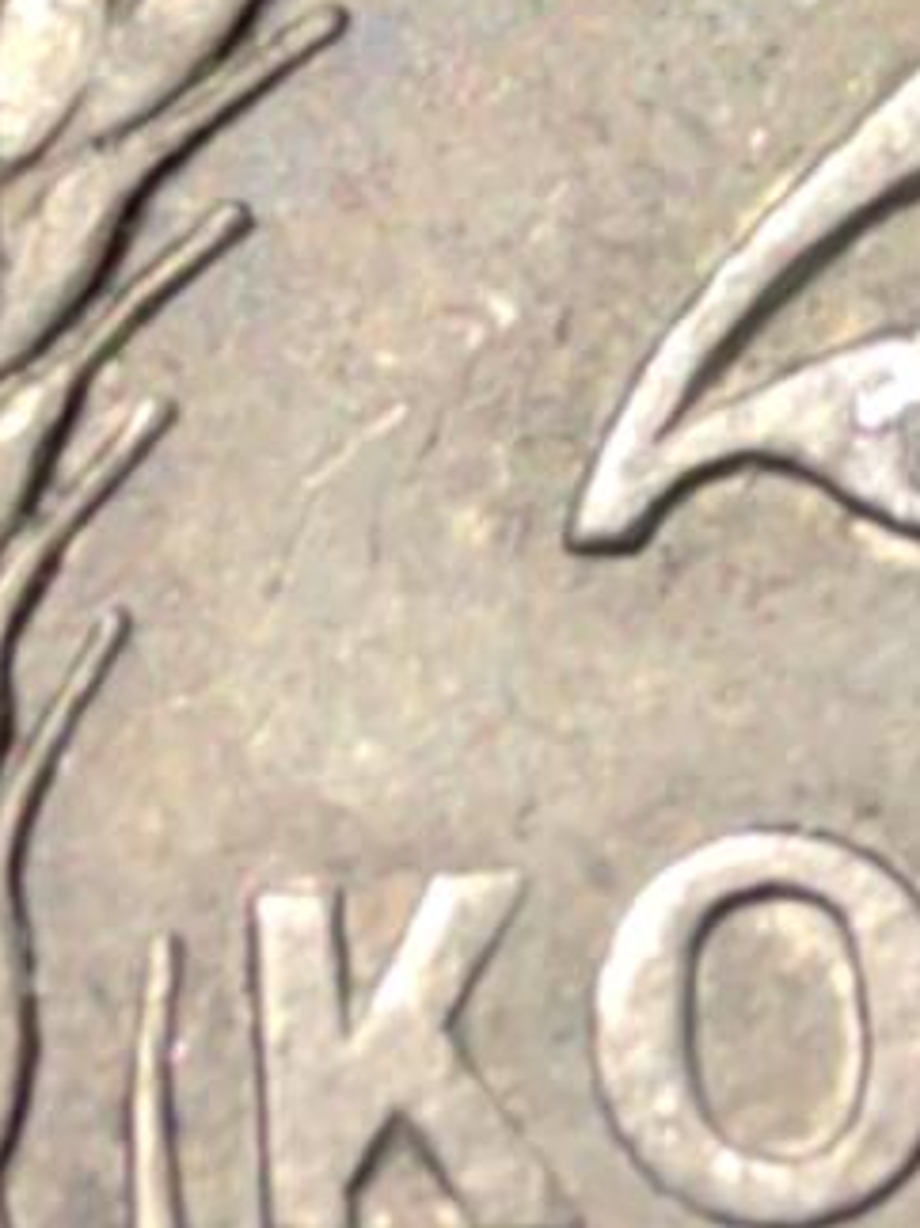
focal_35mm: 385
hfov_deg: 3.8
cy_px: 639
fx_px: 13652
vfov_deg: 5.1
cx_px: 1315
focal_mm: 5.75
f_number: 2
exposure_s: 1/100
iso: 80
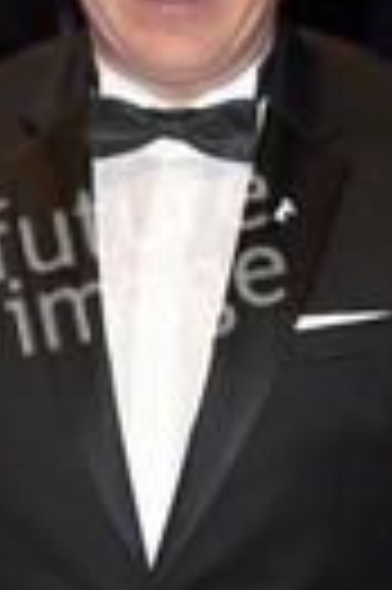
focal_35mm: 274
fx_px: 4487
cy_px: 504
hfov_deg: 5.0
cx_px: 185
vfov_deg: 7.5
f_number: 5.6
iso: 800
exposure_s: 1/200
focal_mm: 90
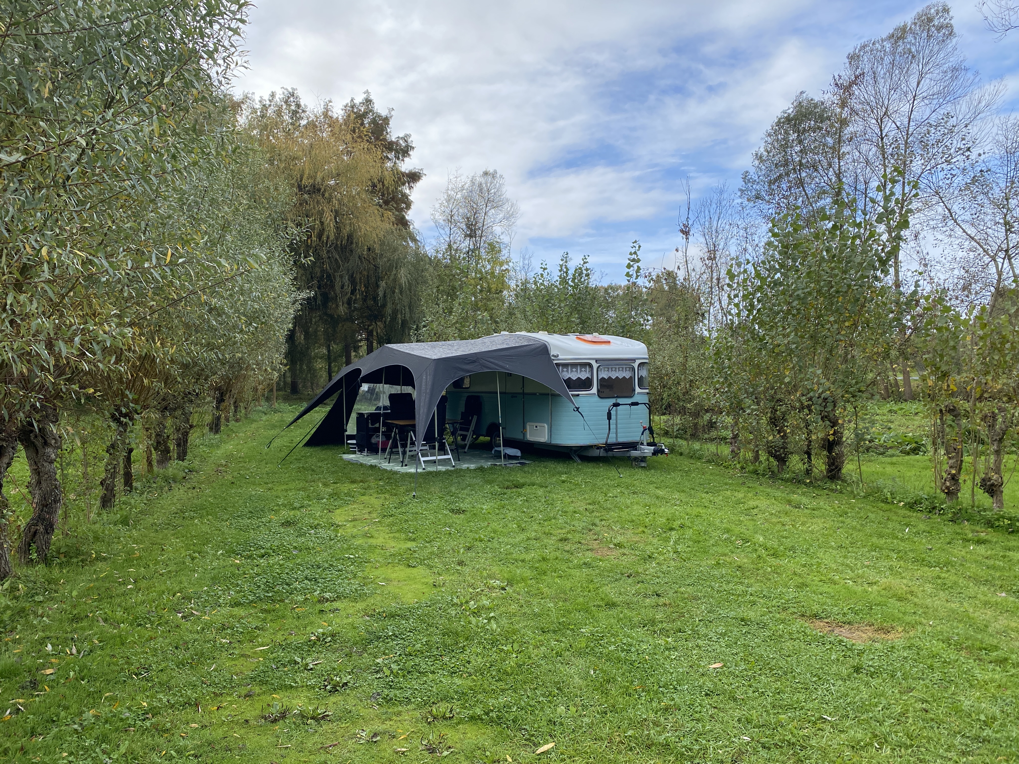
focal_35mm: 26
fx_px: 765
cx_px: 510
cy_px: 382
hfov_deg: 67.3
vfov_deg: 53.1
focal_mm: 4.25
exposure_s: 1/1272
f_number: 1.8
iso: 32
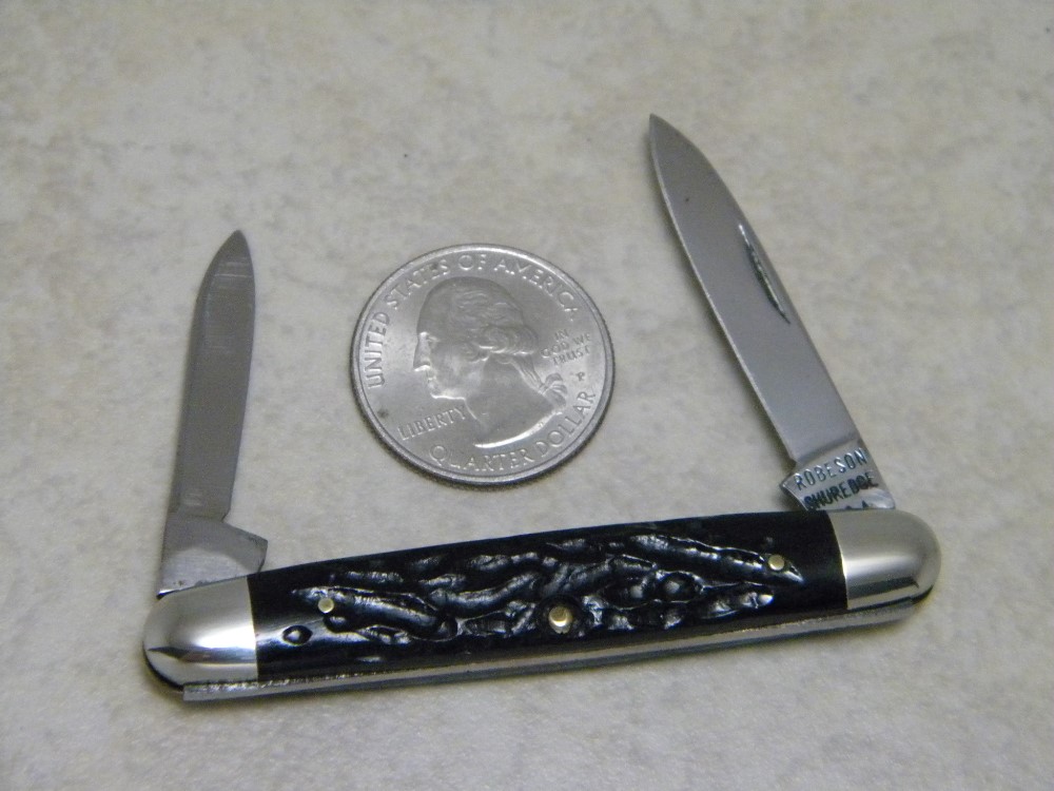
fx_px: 3197
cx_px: 527
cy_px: 396
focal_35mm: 105
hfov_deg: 18.7
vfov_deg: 14.1
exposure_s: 1/47.4
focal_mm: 19
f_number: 4.7
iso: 800
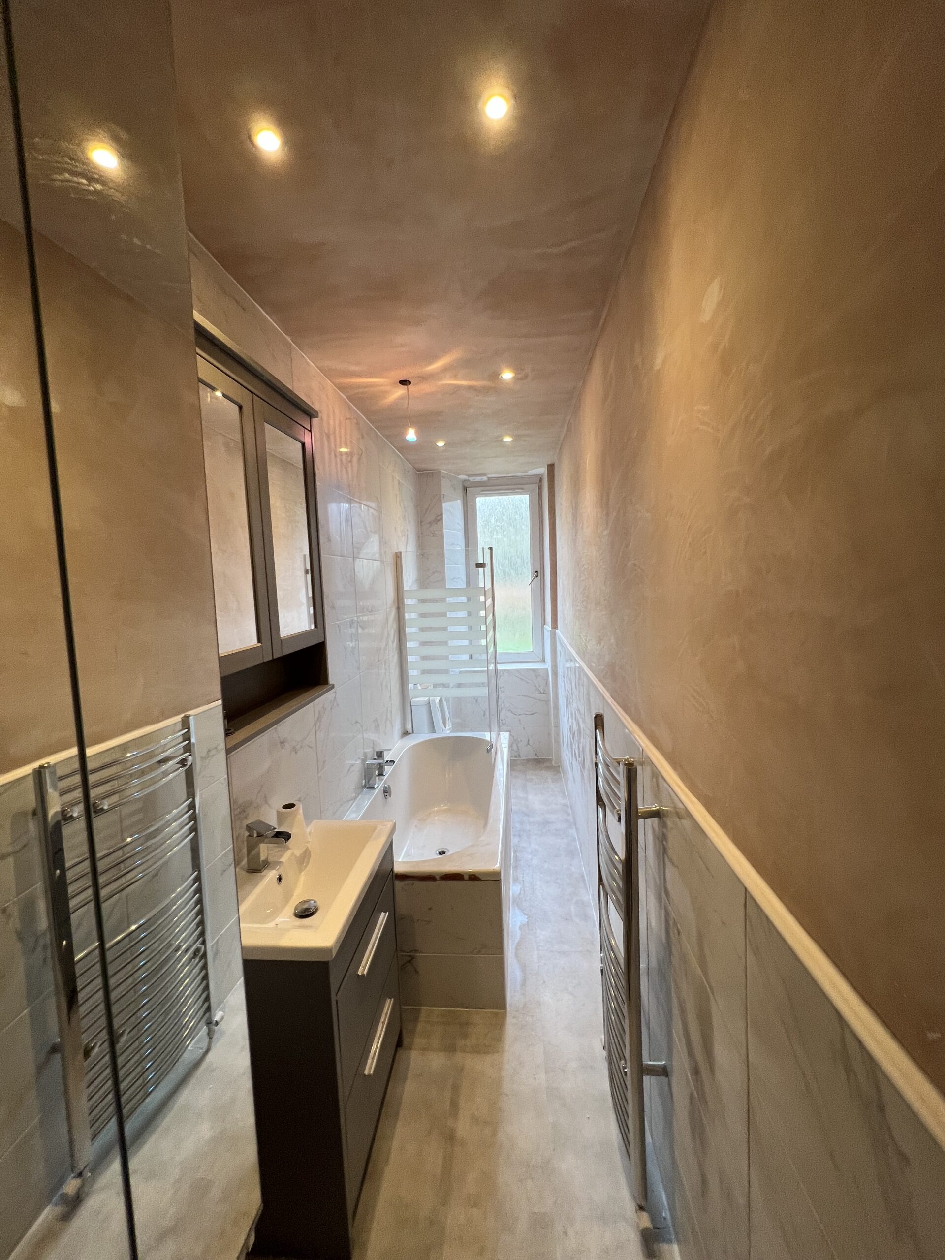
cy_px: 630
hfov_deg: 89.9
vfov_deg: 106.2
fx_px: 473
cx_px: 472
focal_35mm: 13
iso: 80
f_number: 1.8
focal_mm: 1.57
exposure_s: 1/100
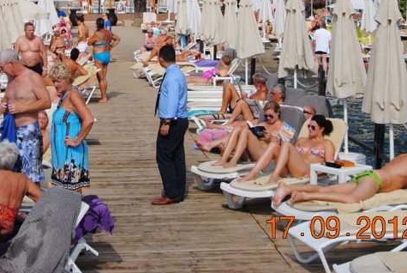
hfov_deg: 23.2
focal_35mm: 87
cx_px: 110
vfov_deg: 15.2
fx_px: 985
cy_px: -52
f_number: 9
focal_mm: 24
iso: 100
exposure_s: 1/320
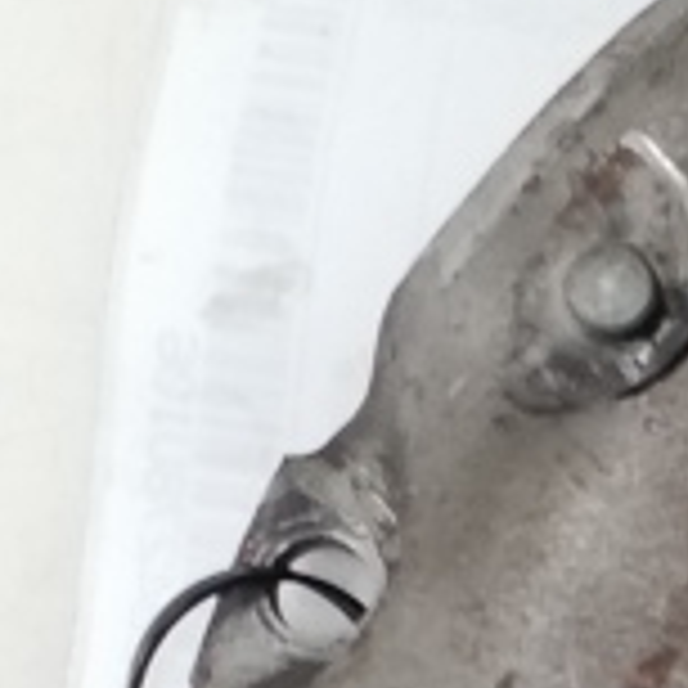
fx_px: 3598
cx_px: 1461
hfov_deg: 10.0
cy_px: 1151
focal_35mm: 160
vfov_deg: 10.4
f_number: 1.9
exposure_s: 1/50
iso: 125
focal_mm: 3.6
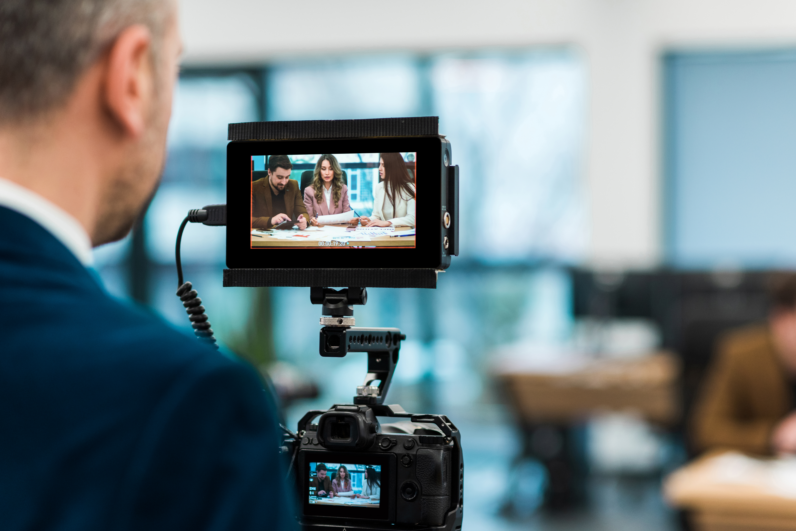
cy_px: 266
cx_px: 398
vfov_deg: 16.1
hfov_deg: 23.9
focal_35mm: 85
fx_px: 1880
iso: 500
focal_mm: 85
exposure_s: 1/320
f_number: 2.5
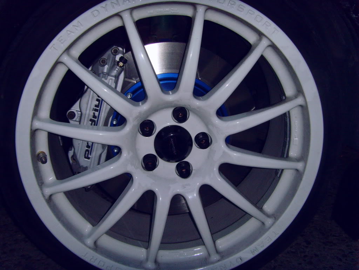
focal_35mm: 39
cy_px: 135
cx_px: 180
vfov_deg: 36.8
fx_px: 404
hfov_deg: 47.9
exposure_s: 1/45
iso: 200
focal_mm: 6.6
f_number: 3.5
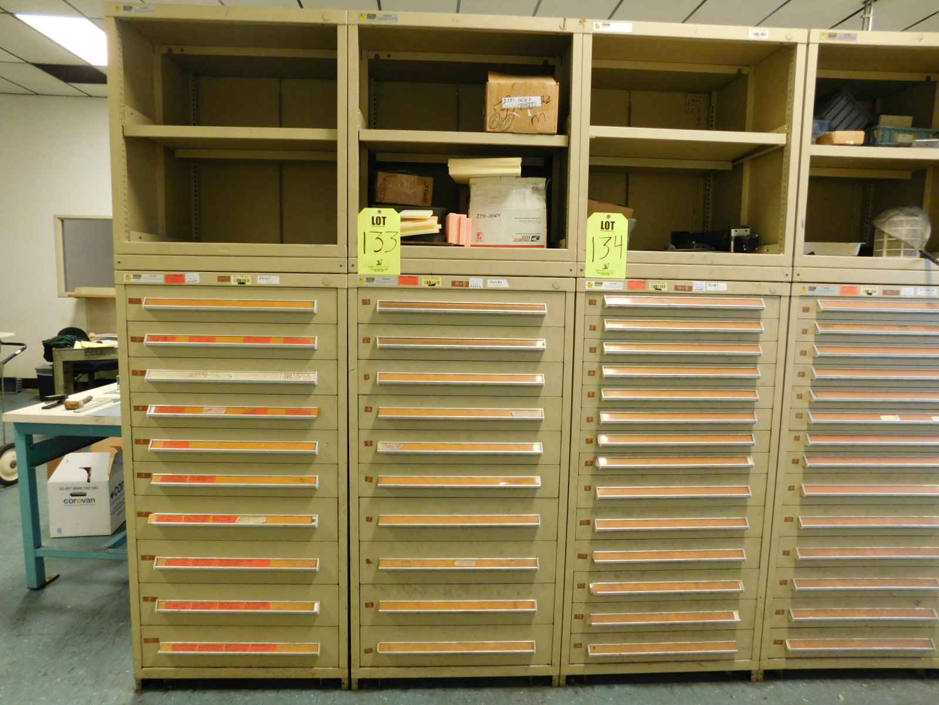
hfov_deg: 73.9
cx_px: 470
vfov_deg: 58.9
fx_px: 624
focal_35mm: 23
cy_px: 352
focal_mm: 4
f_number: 3
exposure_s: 1/30
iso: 320
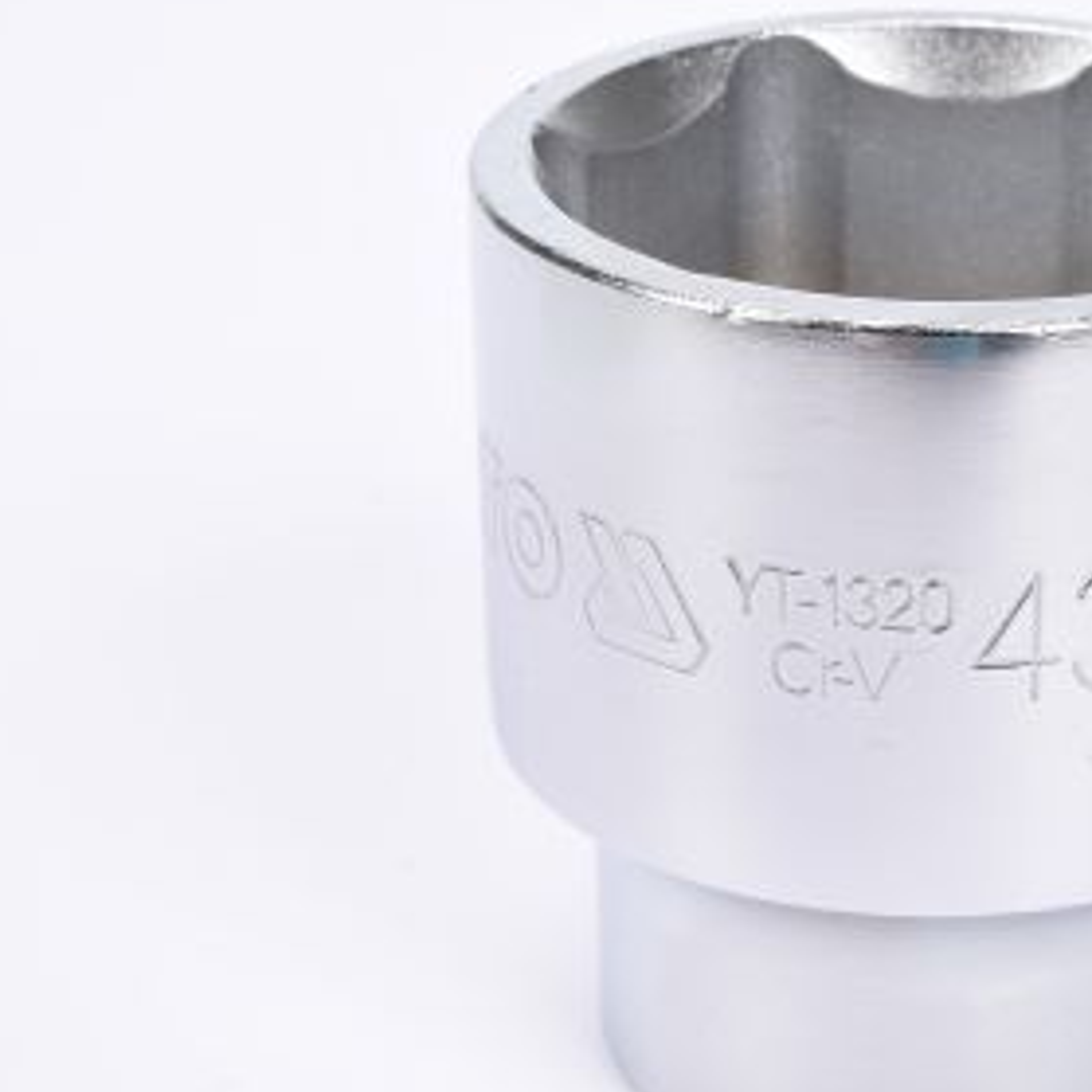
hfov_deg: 13.9
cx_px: 922
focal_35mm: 125
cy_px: 595
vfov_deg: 14.0
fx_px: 4461
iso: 250
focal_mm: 50
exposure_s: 1/125
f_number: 16
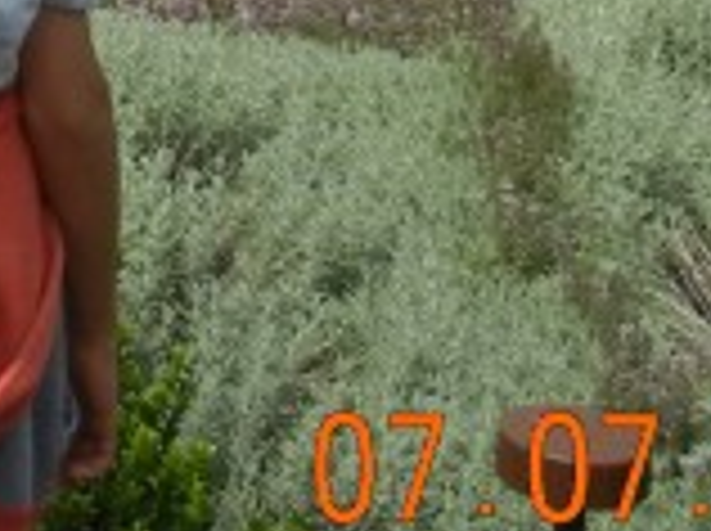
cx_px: -576
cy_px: -900
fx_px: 3999
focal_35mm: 195
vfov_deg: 7.0
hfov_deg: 9.6
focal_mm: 5.4
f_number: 7
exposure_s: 1/613
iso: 160
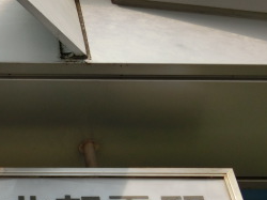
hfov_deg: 18.9
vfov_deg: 14.7
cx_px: -26
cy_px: 161
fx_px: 771
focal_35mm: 100
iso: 80
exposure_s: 1/200
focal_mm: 6.9
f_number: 4.1
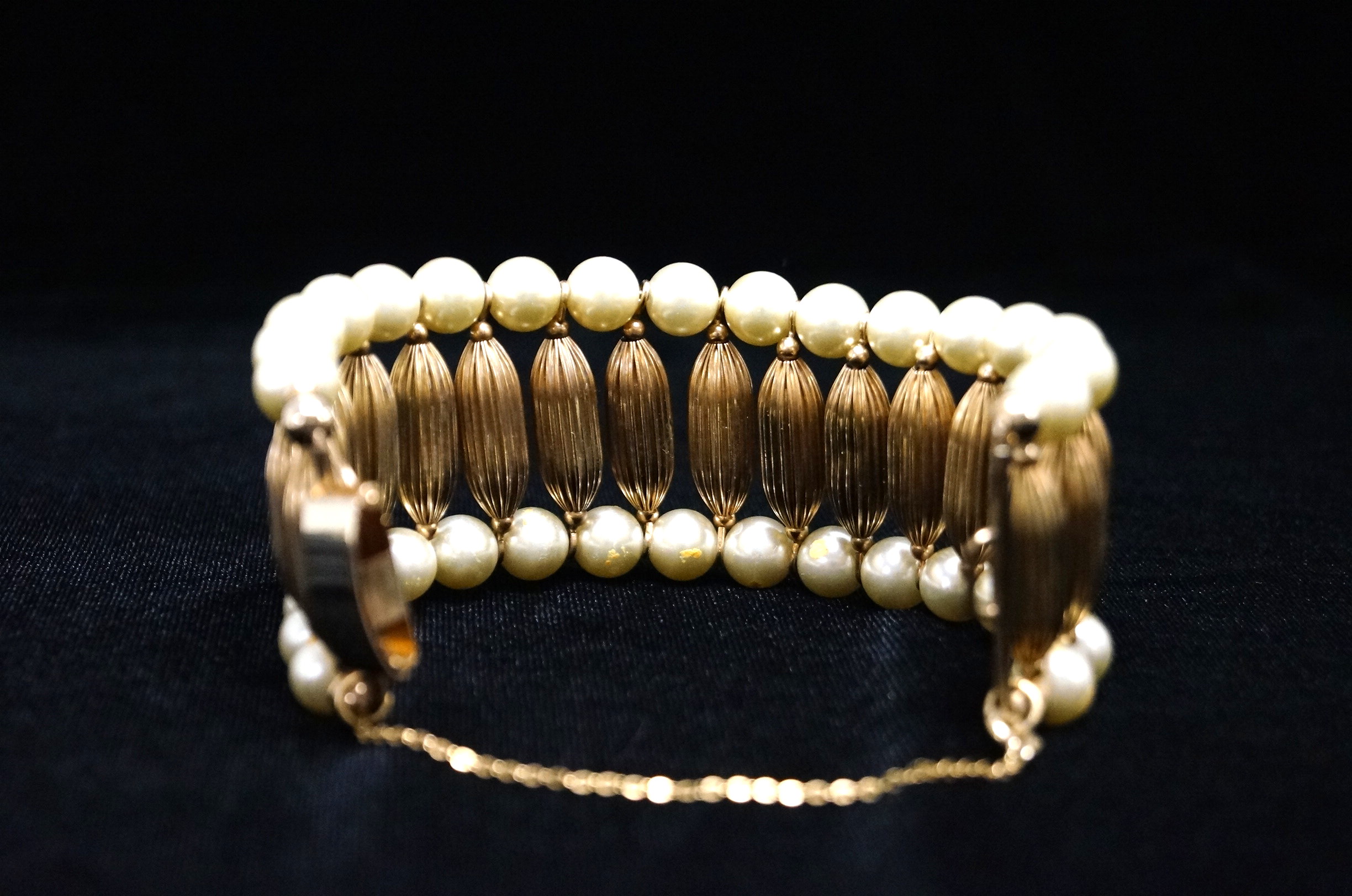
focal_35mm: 75
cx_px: 676
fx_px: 2812
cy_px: 448
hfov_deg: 27.0
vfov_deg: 18.1
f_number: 5.6
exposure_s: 1/80
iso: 2500
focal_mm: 50
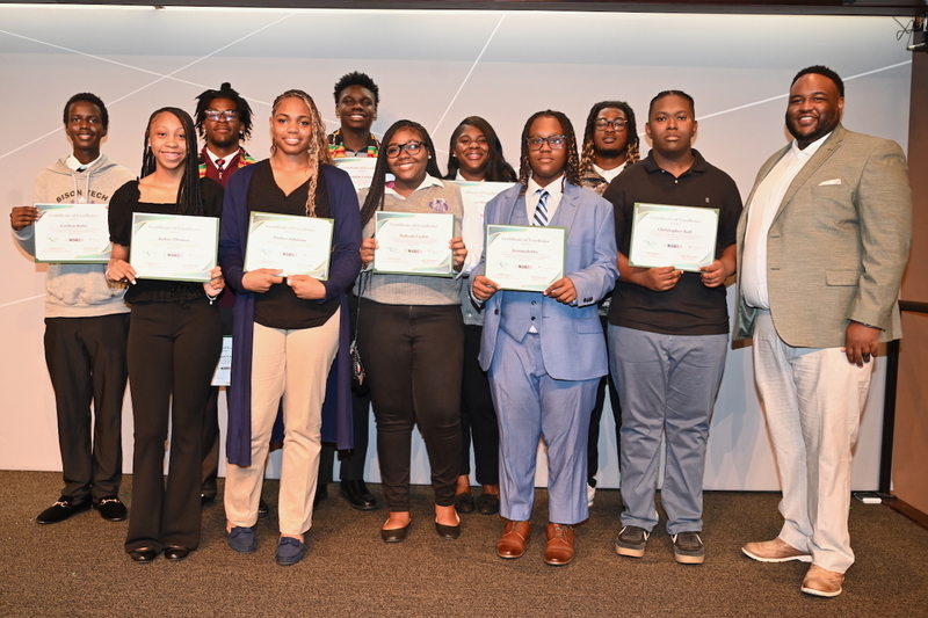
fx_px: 812
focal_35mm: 32
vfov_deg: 41.7
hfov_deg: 59.5
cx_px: 464
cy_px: 309
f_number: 4
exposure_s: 1/60
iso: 2000
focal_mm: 31.5
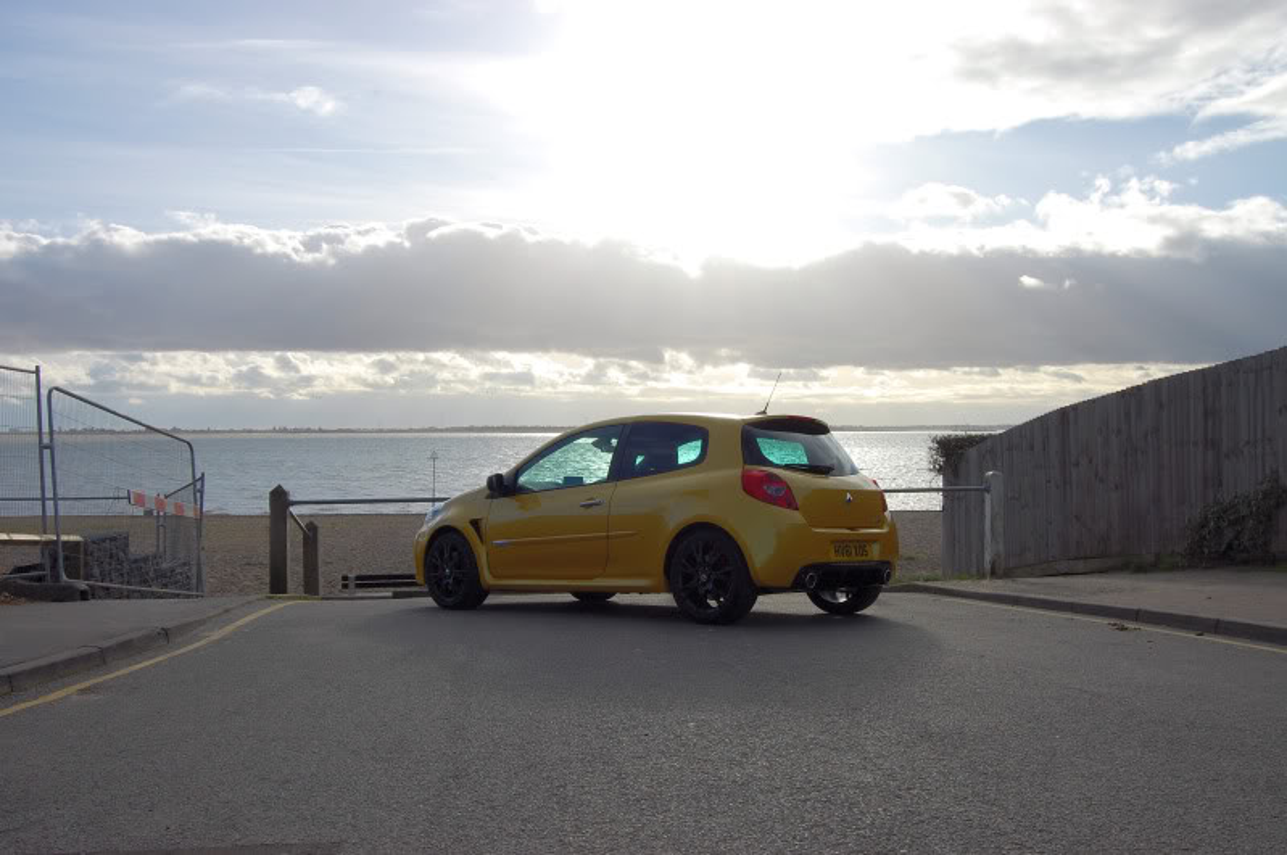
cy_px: 428
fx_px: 1232
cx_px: 644
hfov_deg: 55.2
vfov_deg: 38.3
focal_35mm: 34
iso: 200
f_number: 11
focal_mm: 23
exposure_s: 1/400
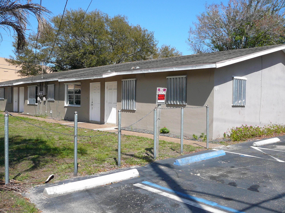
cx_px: 142
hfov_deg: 52.6
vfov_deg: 40.7
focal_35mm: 35
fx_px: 288
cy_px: 106
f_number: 5
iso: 80
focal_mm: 5.2
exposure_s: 1/400
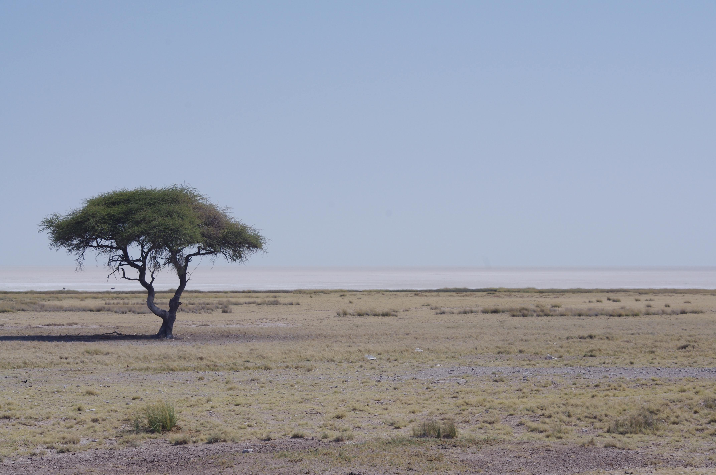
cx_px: 358
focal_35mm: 105
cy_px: 238
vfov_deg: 13.0
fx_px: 2086
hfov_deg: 19.5
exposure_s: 1/1000
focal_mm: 70
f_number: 11
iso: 400
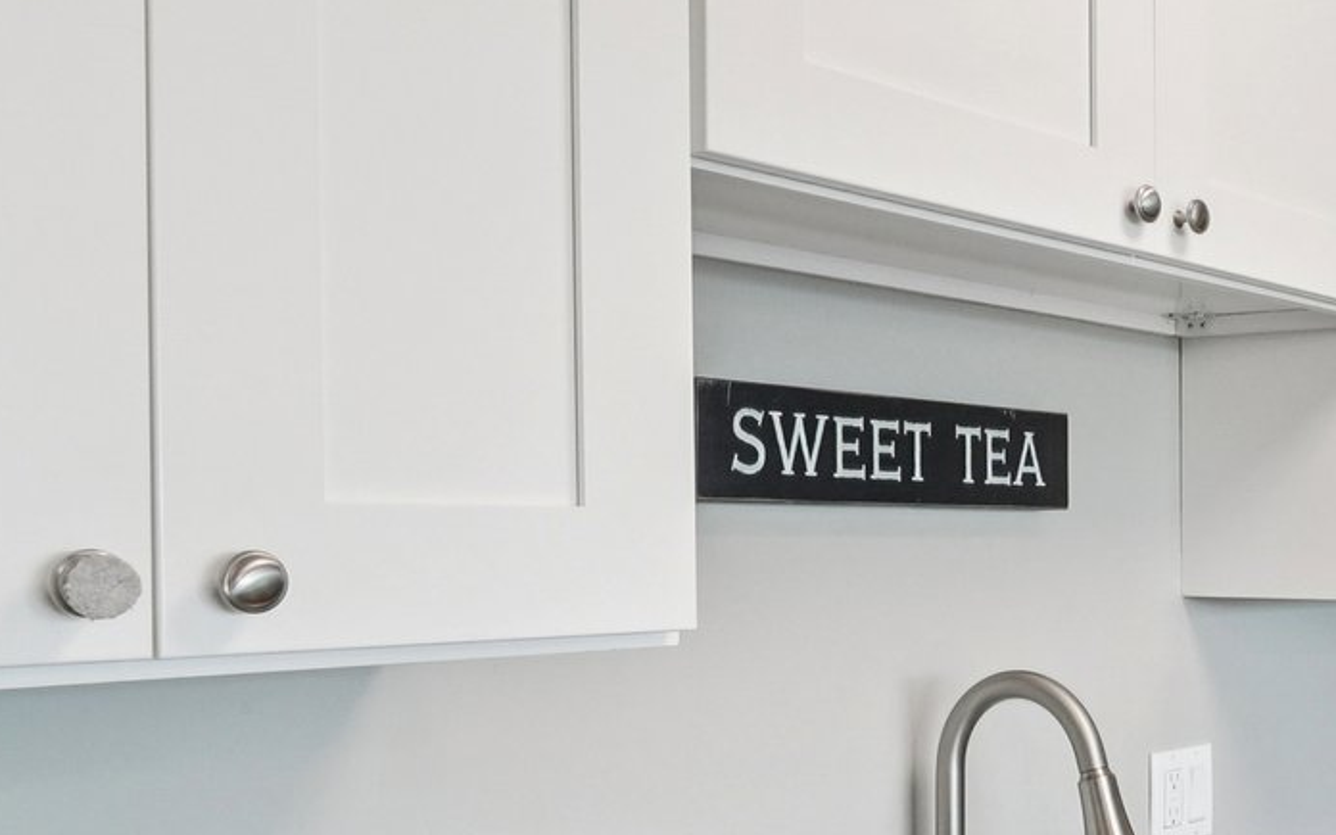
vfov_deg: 28.3
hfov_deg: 37.8
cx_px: 1430
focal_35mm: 45
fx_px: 1638
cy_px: 594
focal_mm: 10
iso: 500
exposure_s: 1/30
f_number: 8
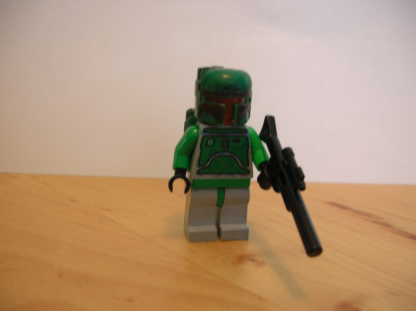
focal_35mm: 35
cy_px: 156
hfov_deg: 52.7
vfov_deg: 40.6
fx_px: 420
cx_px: 208
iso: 50
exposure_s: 1/7
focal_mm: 5.8
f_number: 2.8
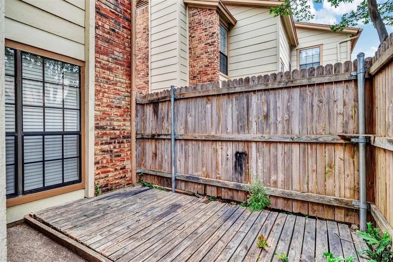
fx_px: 196
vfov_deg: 67.3
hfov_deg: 90.0
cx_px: 196
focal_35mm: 18
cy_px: 131
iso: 320
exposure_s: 1/20
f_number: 7.1
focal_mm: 18
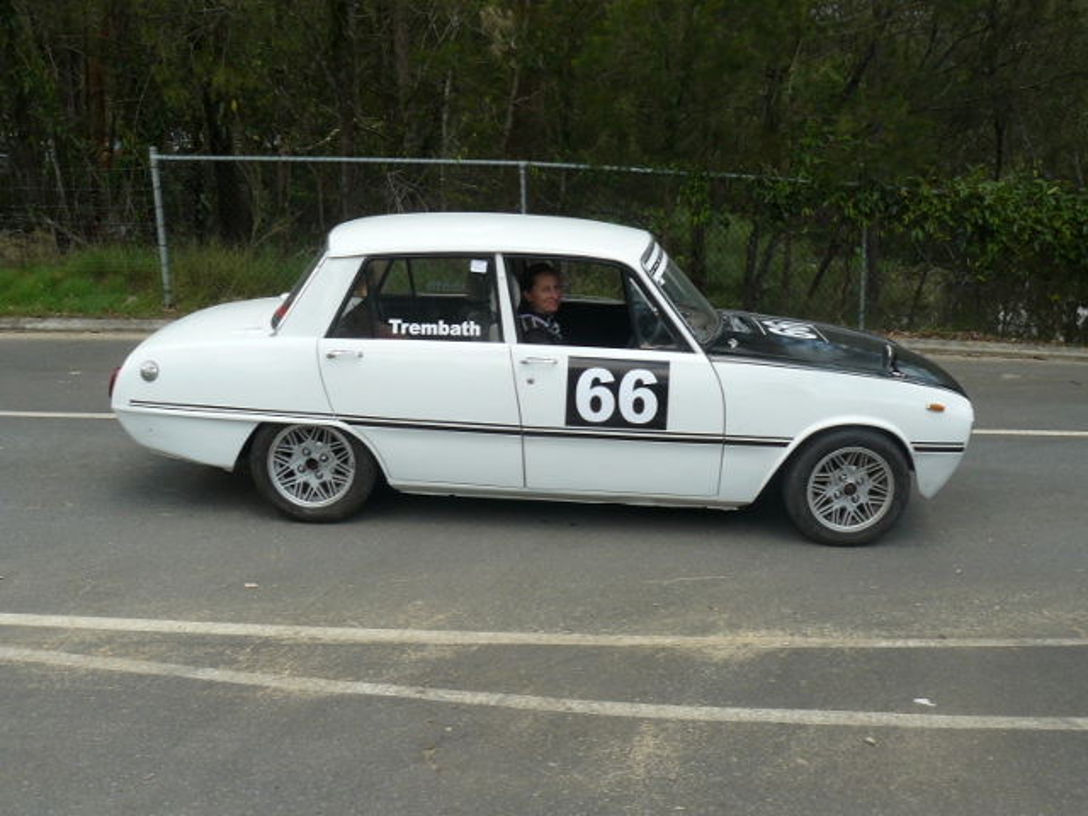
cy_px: 408
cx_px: 544
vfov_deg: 39.7
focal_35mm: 36
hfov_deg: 51.4
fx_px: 1131
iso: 100
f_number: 5
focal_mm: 6
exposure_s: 1/200
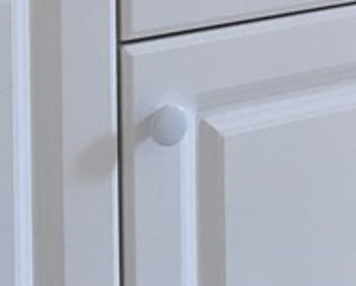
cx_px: 430
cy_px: -383
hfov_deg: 12.2
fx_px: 1625
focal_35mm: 154
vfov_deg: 9.1
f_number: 2.2
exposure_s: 1/30
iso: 25
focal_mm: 4.15
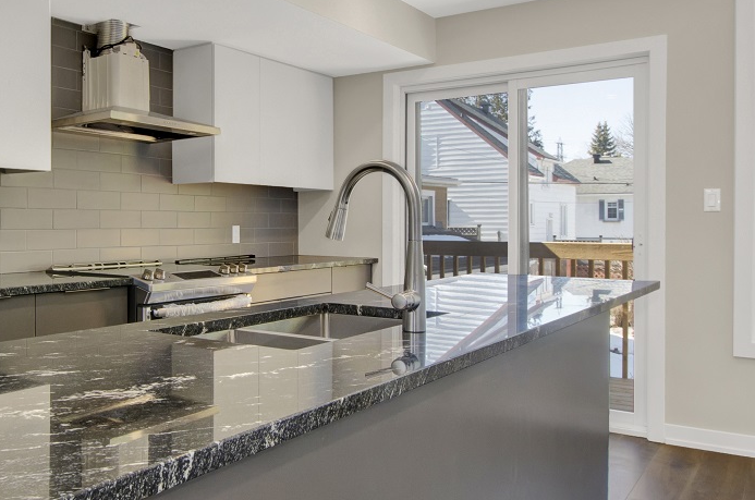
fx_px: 670
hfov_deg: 56.8
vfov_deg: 40.9
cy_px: 232
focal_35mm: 32
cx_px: 220
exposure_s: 1/6
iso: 320
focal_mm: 10
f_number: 8
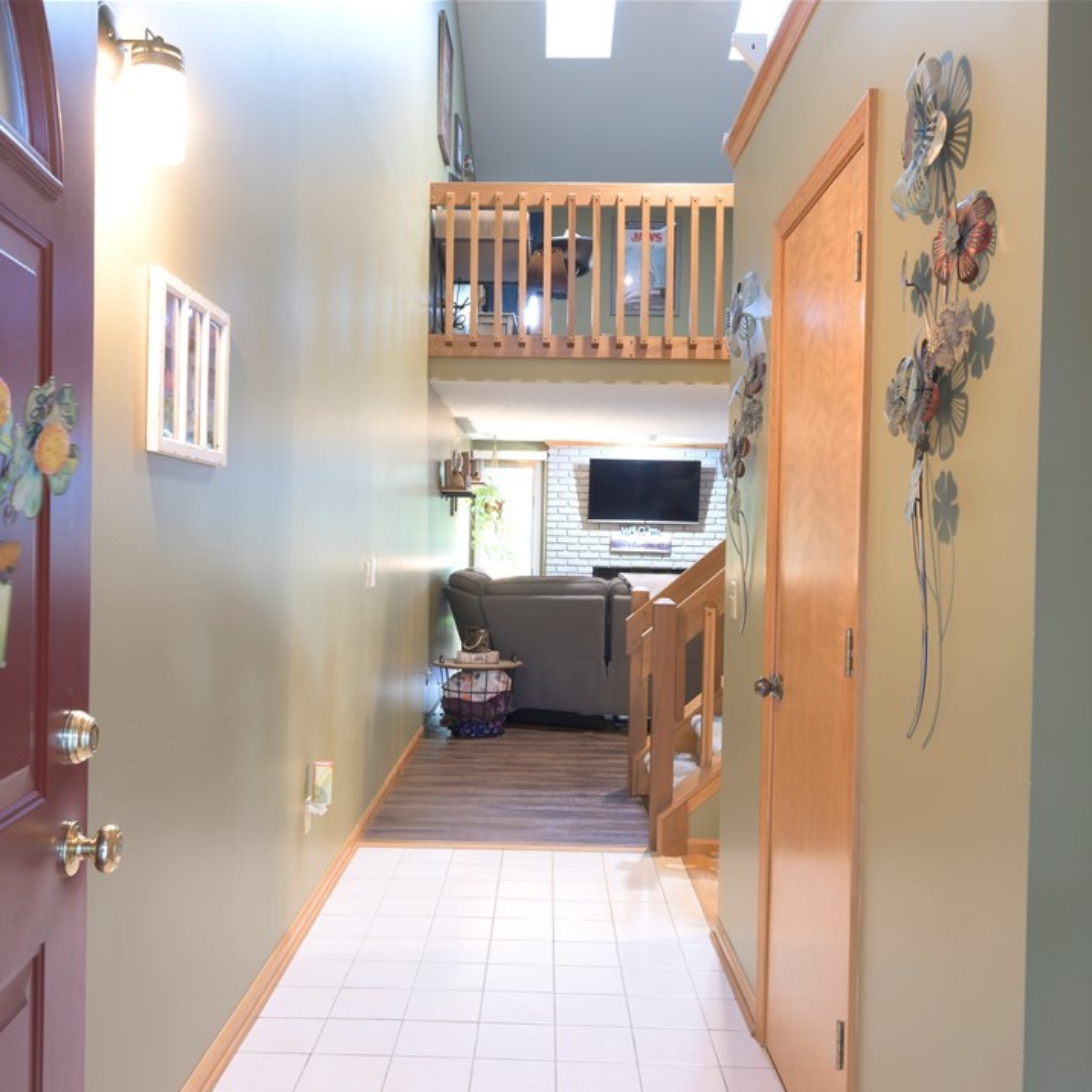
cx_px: 528
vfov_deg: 52.5
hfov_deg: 52.5
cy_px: 551
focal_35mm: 31
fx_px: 1106
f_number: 13
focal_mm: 24
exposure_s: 5
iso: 400
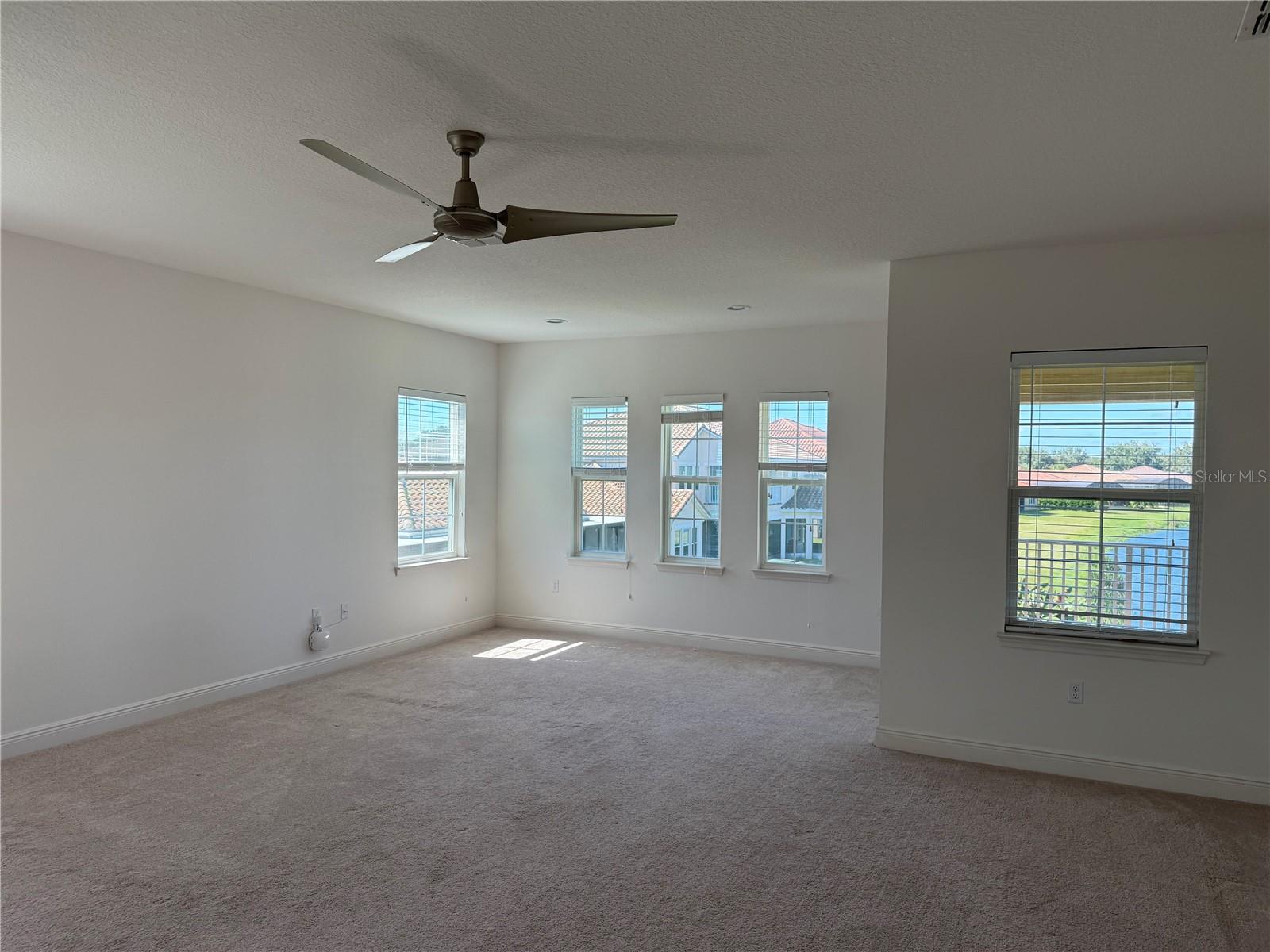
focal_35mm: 24
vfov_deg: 56.8
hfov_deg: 71.6
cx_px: 635
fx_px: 881
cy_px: 476
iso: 100
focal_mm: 6.76
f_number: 1.78
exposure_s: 1/494
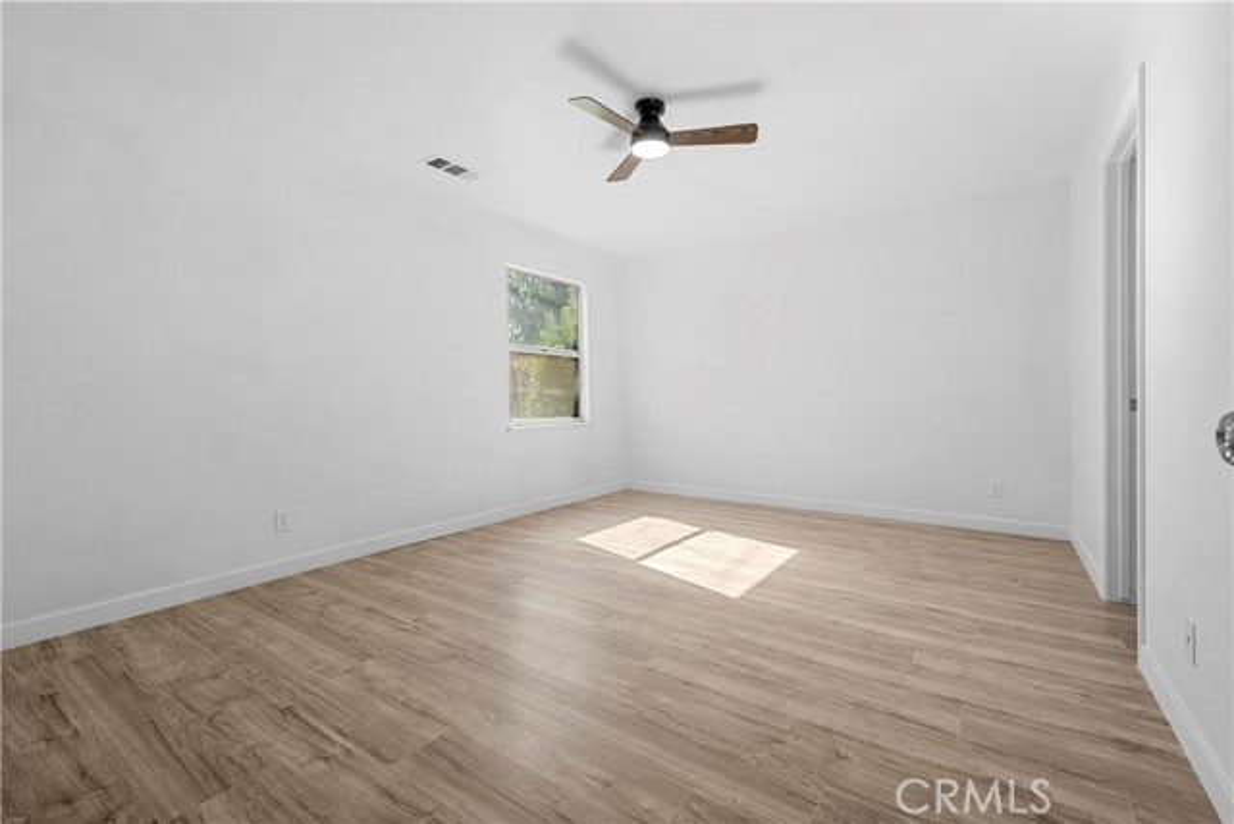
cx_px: 617
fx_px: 514
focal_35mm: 15
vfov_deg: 77.4
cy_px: 412
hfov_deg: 100.4
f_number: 7.1
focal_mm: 10
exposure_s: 1/50
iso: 250
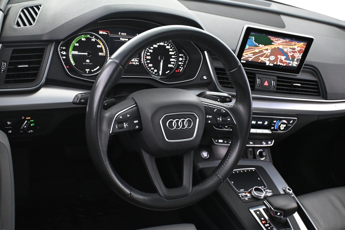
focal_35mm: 41
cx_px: 172
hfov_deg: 47.2
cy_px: 115
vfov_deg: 32.4
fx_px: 395
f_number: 4.5
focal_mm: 27.5
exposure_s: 1/40
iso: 5600
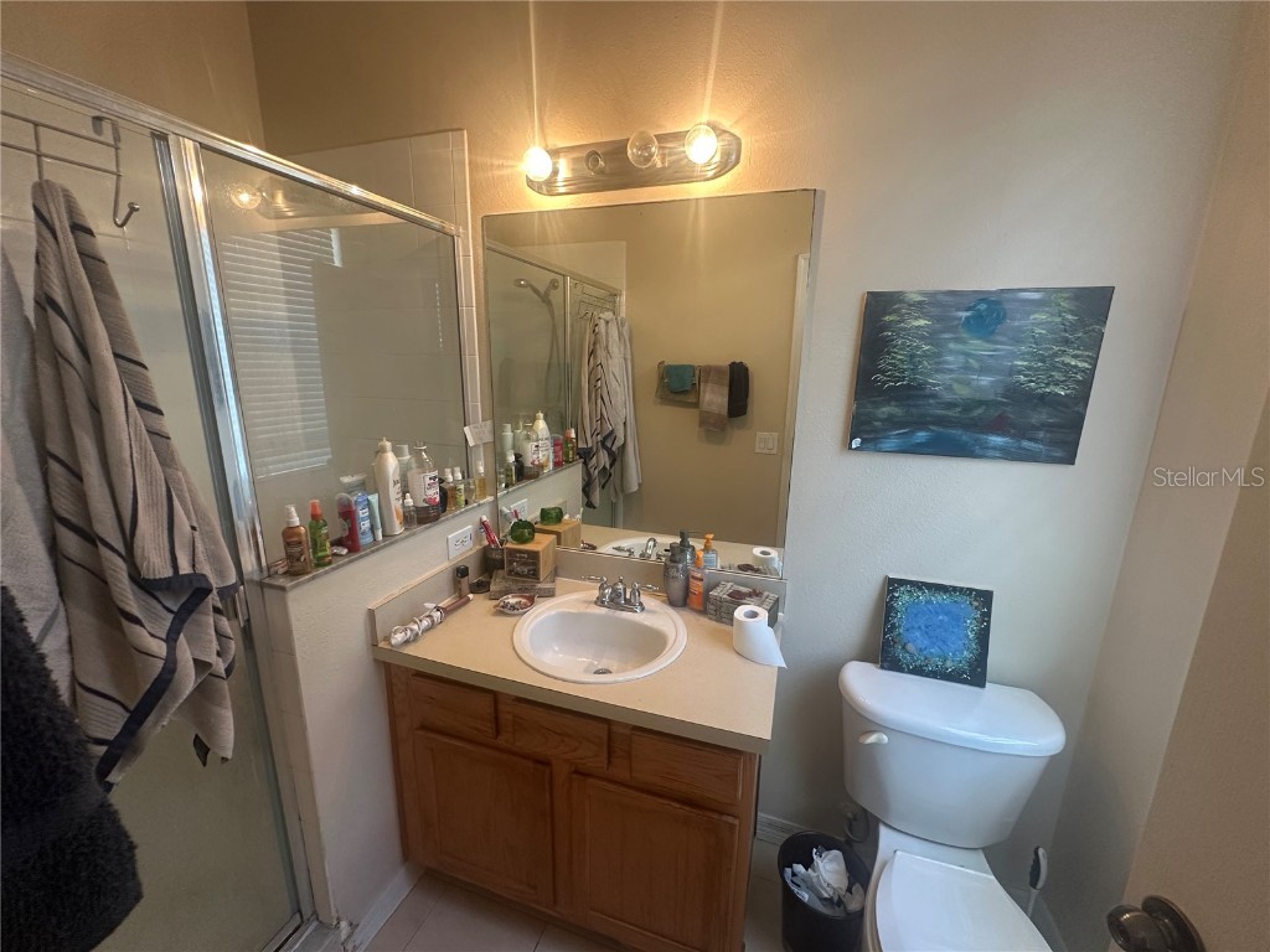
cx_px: 635
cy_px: 476
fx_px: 514
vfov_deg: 85.7
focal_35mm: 14
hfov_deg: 102.1
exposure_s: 1/60
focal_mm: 2.22
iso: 160
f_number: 2.2
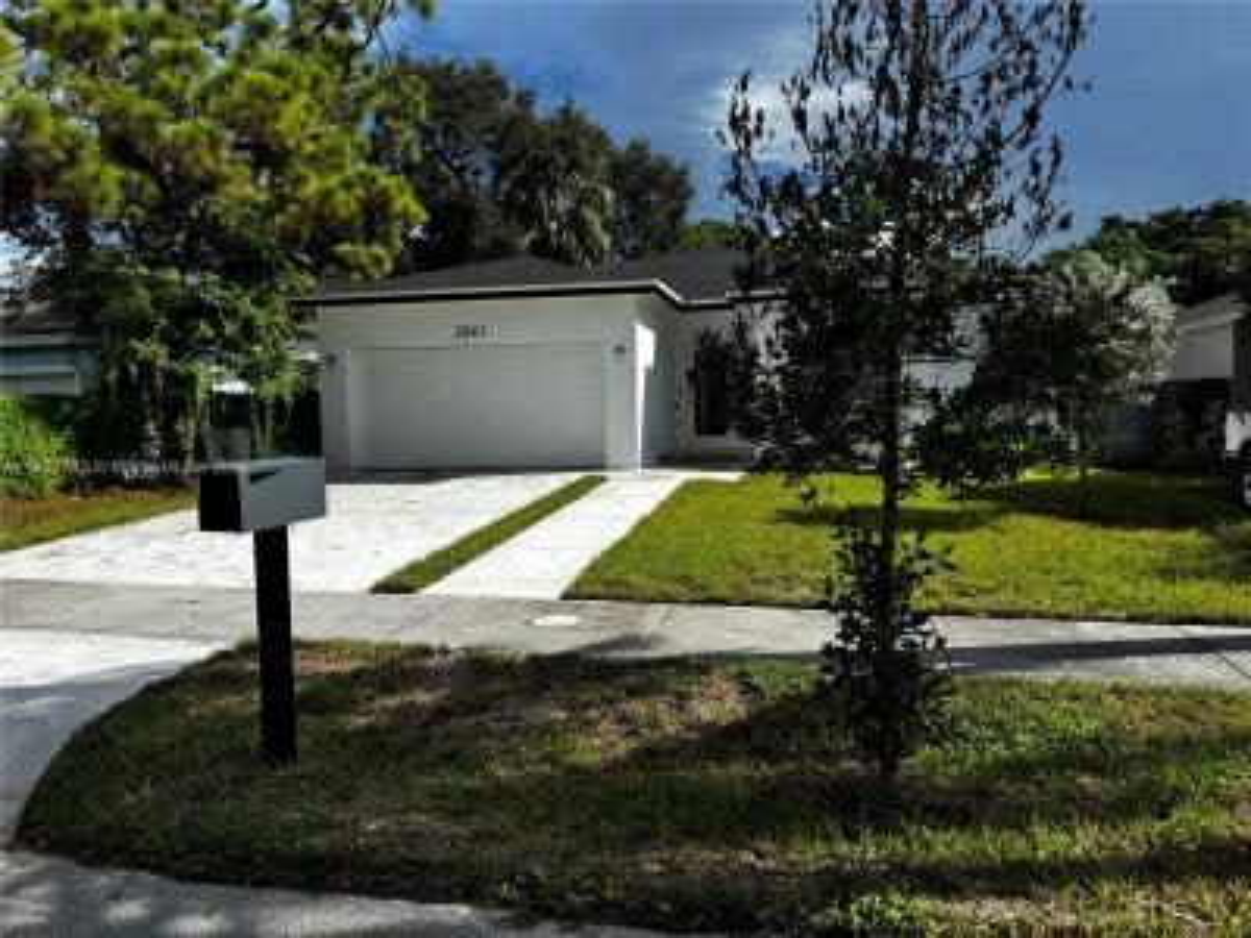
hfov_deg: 71.6
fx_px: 867
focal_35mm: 24
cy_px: 469
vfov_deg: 56.8
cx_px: 626
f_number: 1.78
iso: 80
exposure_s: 1/4310
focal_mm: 6.76
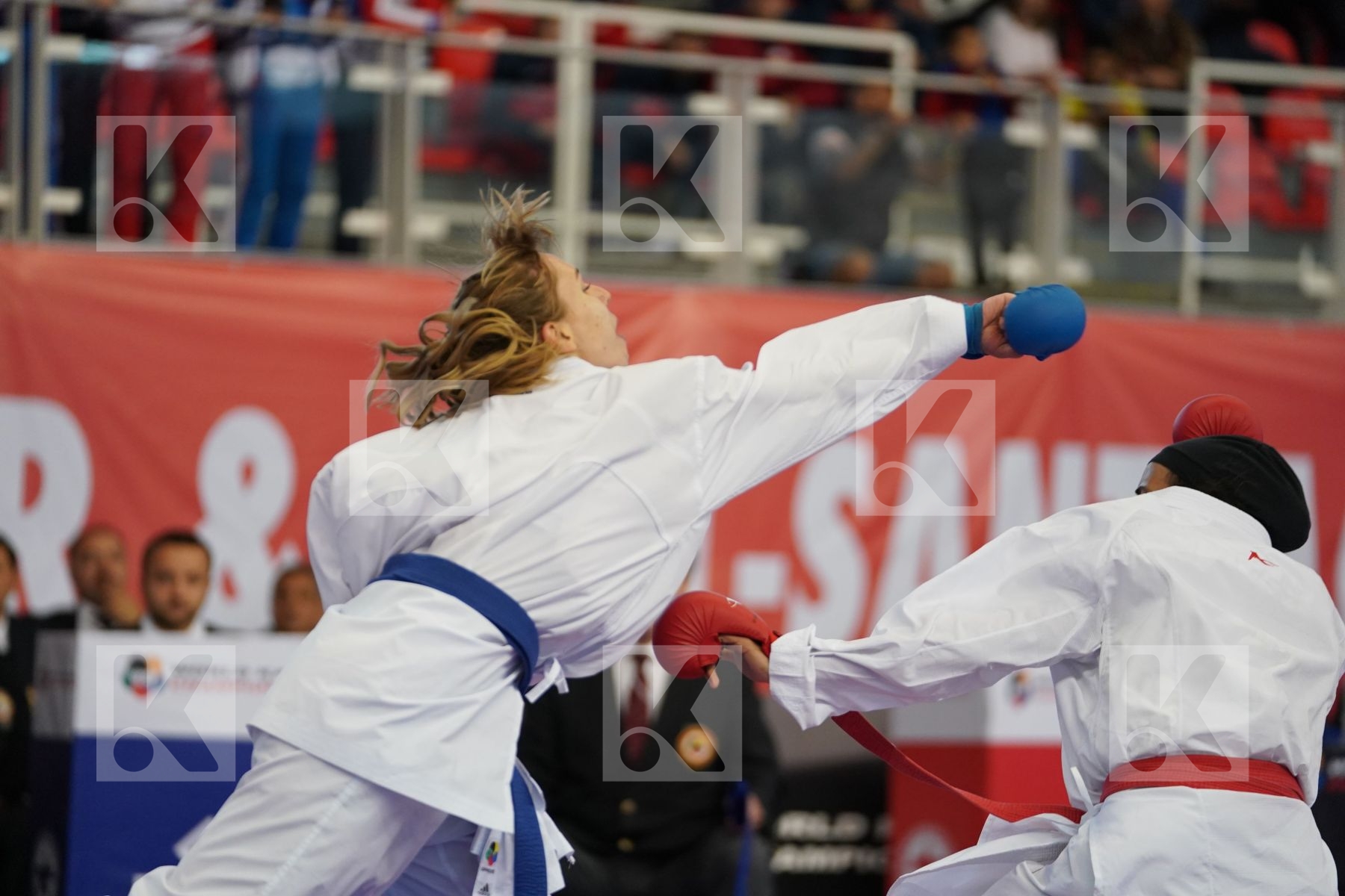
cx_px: 672
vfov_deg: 8.3
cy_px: 448
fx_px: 6164
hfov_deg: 12.5
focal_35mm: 165
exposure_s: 1/1000
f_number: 2.8
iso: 2500
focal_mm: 165
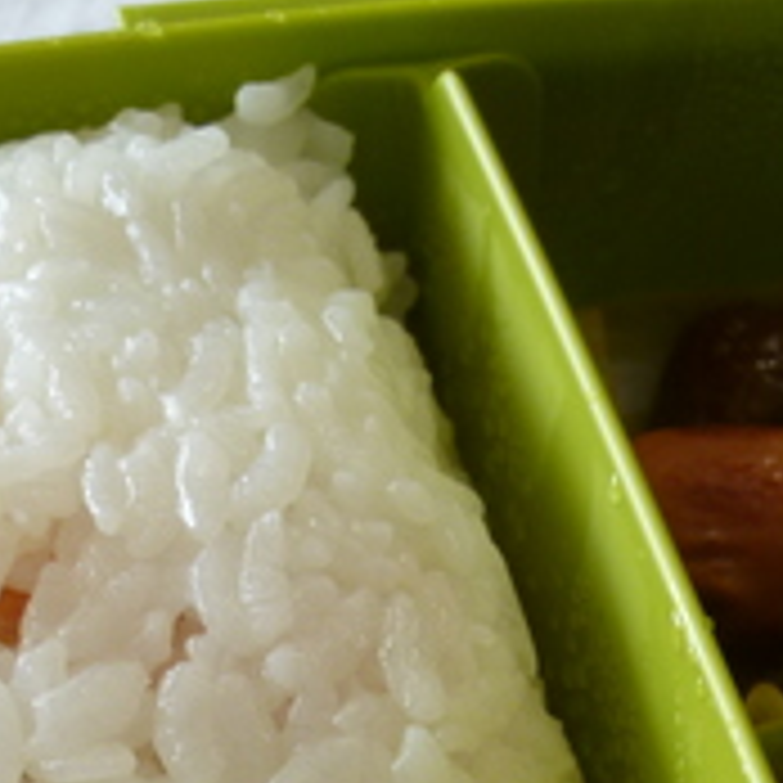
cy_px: 1030
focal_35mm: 78
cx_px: 526
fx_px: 1996
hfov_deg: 22.1
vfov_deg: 20.2
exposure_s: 1/100
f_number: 2.2
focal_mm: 4.3
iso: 80
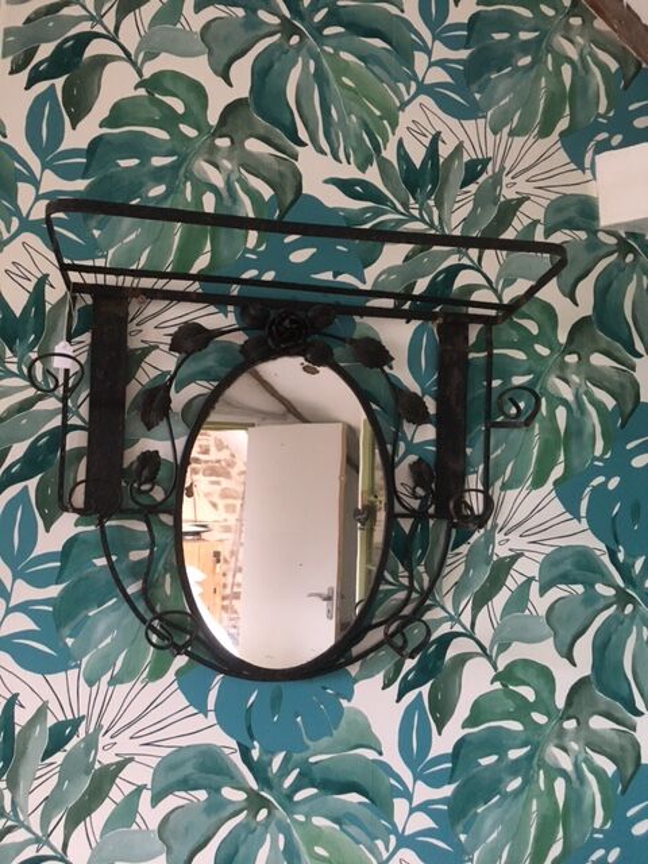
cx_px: 324
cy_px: 432
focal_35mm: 29
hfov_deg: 48.2
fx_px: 724
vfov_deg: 61.7
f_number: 2.2
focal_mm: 4.15
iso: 200
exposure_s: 1/20
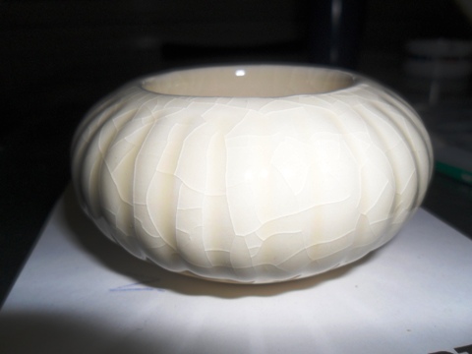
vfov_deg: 51.4
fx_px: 368
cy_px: 177
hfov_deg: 65.3
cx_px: 236
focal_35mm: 27
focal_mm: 4.9
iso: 100
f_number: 8.9
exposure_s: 1/45
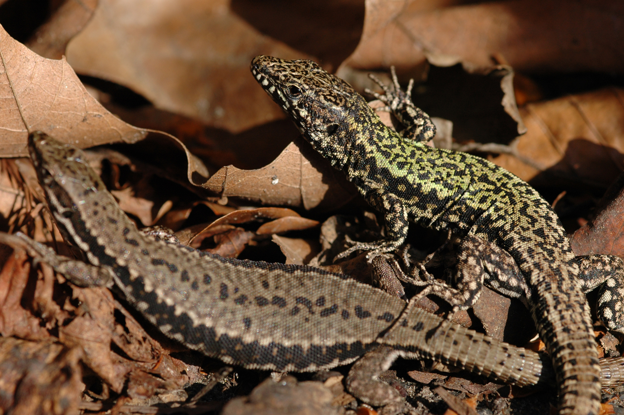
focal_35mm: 158
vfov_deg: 8.7
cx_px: 312
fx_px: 2728
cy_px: 208
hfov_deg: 13.1
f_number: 5.6
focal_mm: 105
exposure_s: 1/500
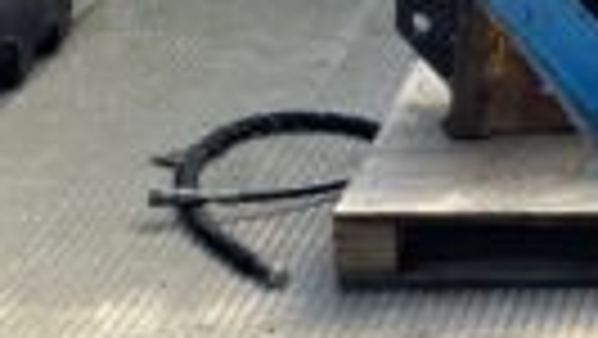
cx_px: 1138
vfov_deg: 8.0
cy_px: 252
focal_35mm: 152
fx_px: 2412
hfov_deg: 12.6
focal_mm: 3
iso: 16
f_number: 1.8
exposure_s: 1/346
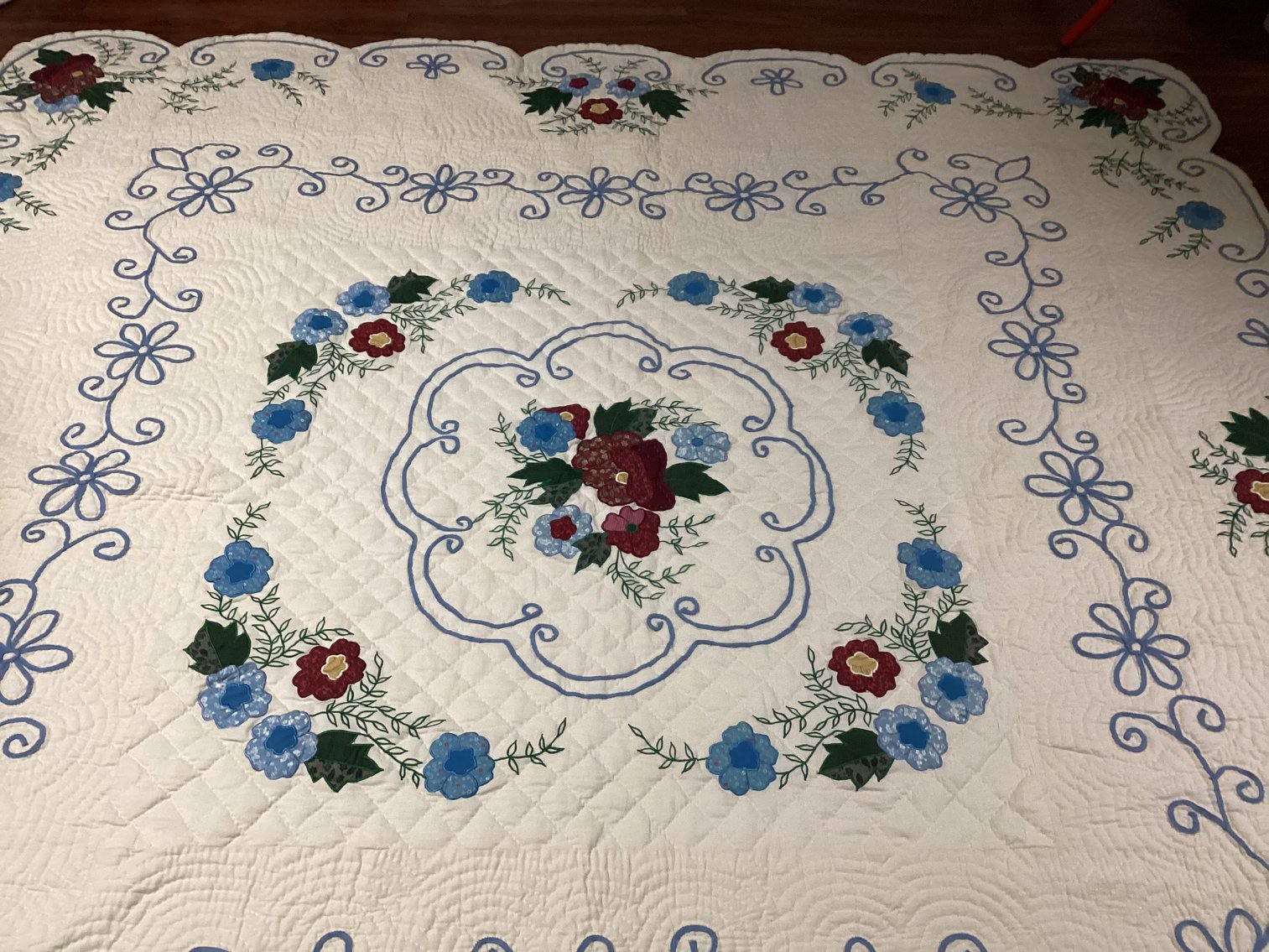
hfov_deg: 58.3
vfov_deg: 45.4
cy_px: 476
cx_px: 634
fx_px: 1137
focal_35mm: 31
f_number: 2.4
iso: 250
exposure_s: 1/60
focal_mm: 3.3
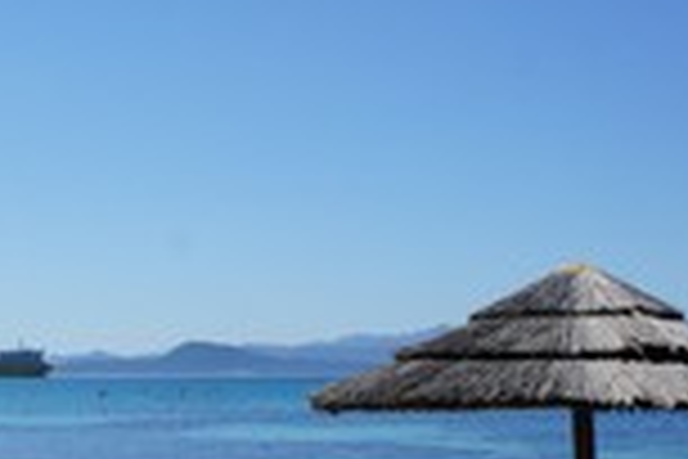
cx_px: -9
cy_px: 288
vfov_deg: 16.8
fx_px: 1548
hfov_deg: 23.9
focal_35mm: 81
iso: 200
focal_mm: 18
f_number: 11
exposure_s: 1/400
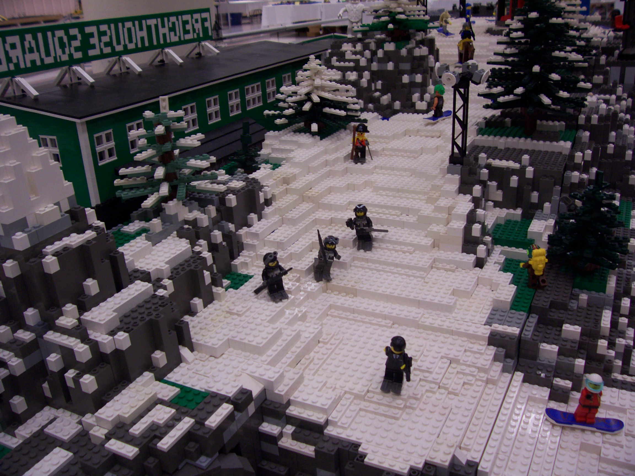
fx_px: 624
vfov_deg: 41.8
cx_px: 318
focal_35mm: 34
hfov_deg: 54.0
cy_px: 238
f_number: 2.7
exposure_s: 1/35.1
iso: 80
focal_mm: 5.6
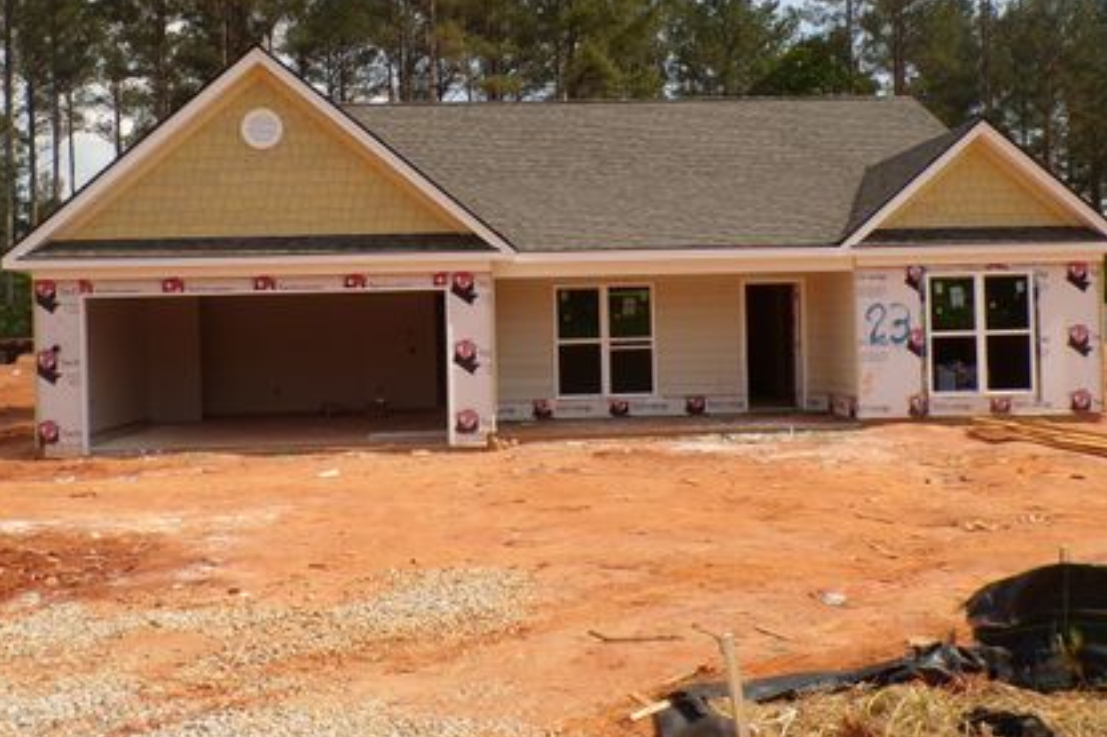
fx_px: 1229
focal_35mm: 40
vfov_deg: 33.3
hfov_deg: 48.4
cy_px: 302
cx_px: 591
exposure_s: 1/640
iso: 100
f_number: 4.8
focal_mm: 5.8
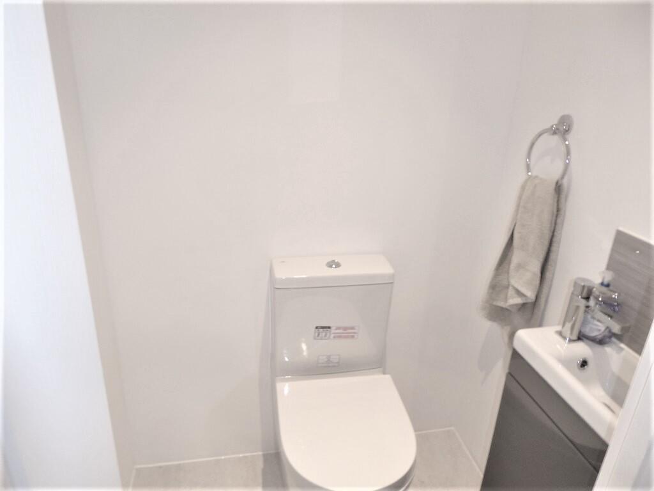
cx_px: 327
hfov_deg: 71.6
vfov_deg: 56.8
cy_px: 246
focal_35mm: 24
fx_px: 453
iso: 100
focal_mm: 4.3
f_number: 3.3
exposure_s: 1/13
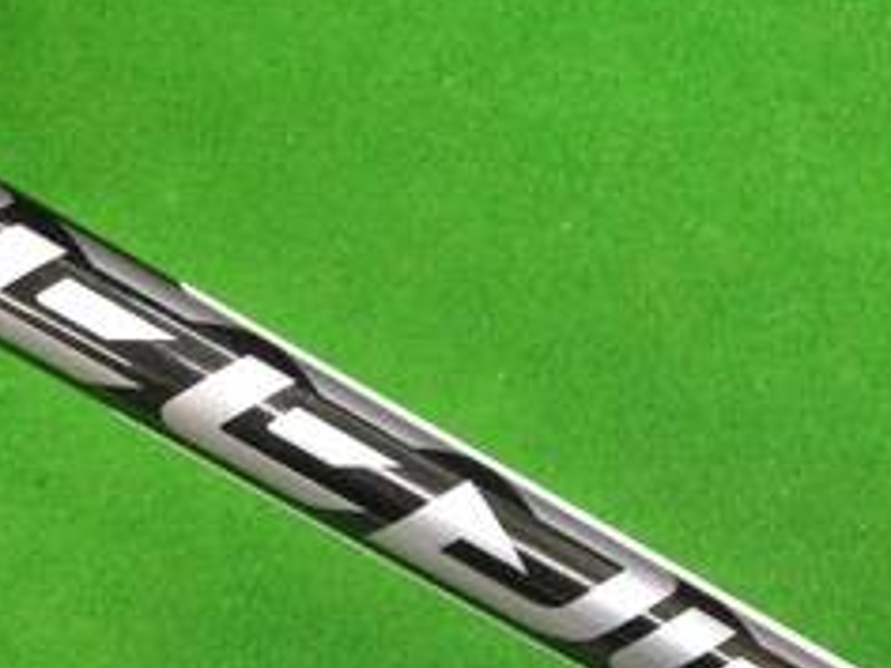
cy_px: 615
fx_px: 2162
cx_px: 619
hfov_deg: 23.1
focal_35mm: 84
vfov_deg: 17.3
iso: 200
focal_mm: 3.3
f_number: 2.4
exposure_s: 1/30
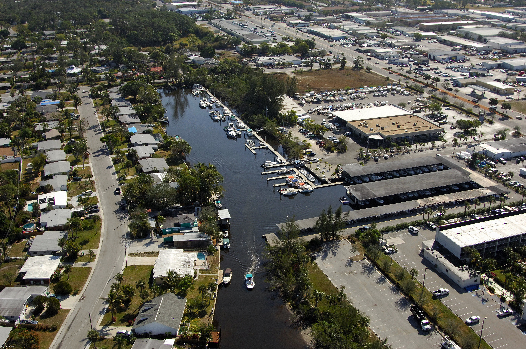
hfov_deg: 46.4
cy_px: 174
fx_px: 613
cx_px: 263
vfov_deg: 31.8
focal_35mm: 42
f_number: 7.6
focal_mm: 28
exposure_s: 1/1000
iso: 400
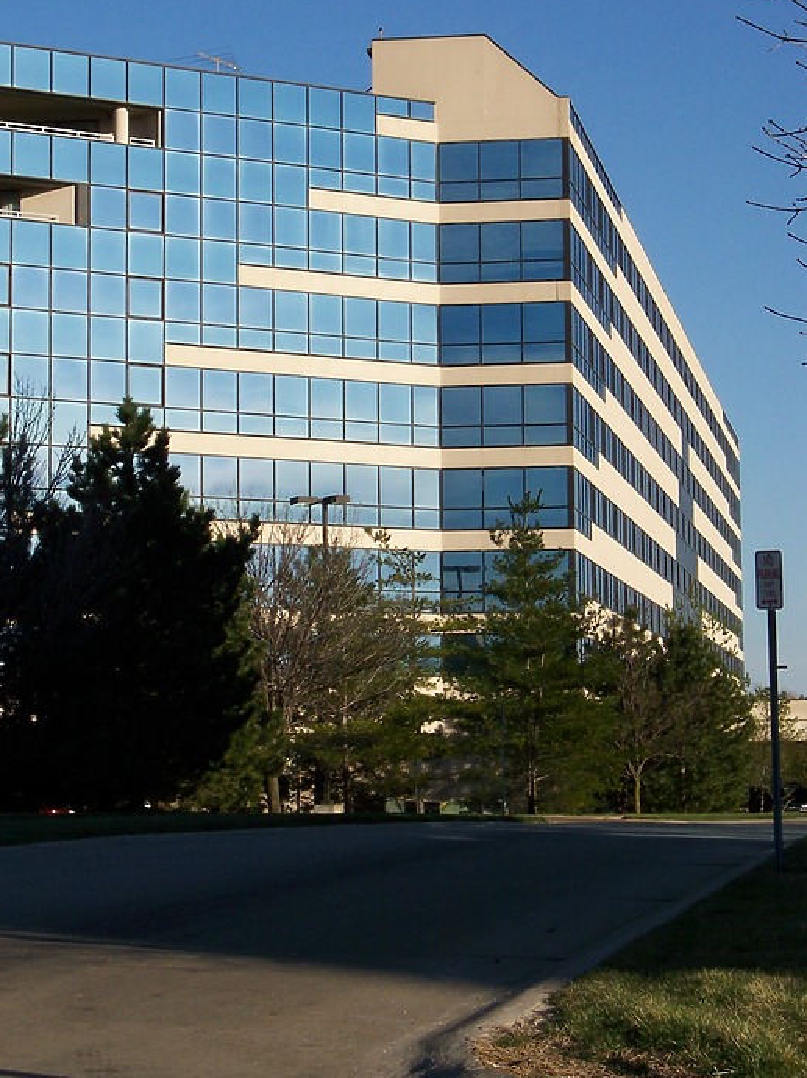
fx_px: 3082
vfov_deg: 19.8
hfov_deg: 14.9
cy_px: 432
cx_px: 298
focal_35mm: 99
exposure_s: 1/500
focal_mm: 16
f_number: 6.7
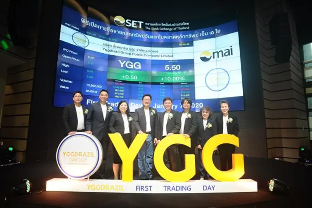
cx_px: 156
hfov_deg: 84.0
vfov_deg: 61.9
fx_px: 173
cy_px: 104
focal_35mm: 20
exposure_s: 1/80
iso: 1600
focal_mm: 20
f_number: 4.5
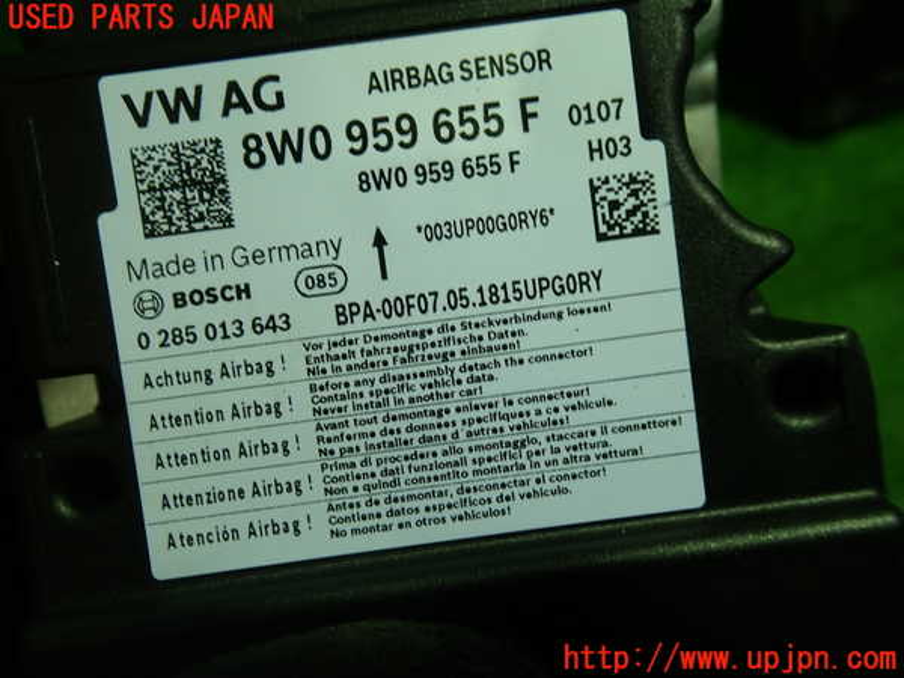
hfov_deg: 60.0
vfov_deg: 46.8
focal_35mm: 30
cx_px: 452
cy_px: 339
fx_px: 783
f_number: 2.3
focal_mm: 5.4
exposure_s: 1/60
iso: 125
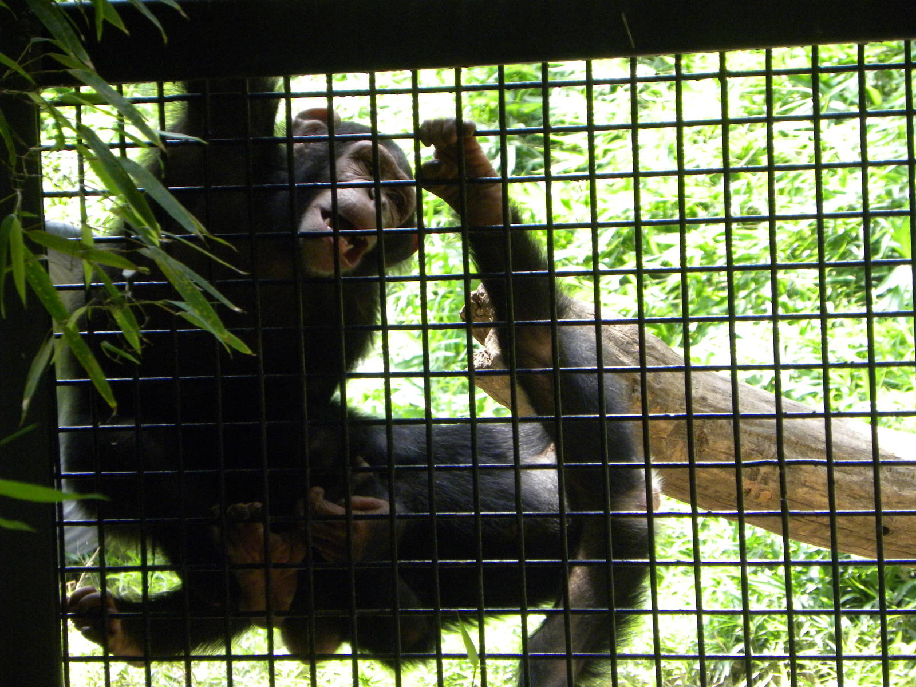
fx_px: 6536
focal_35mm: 247
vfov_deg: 6.0
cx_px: 458
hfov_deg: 8.0
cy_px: 344
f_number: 4.5
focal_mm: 44
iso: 346
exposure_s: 1/75.2
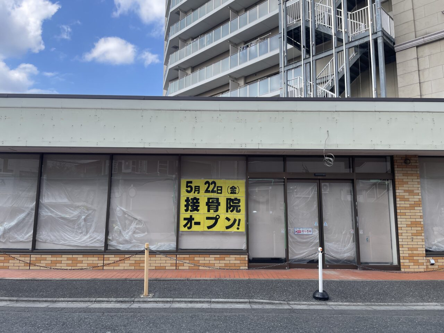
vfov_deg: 53.1
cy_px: 166
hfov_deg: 67.3
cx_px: 222
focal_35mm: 26
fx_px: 333
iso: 32
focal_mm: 4.2
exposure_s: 1/1221
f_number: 1.6
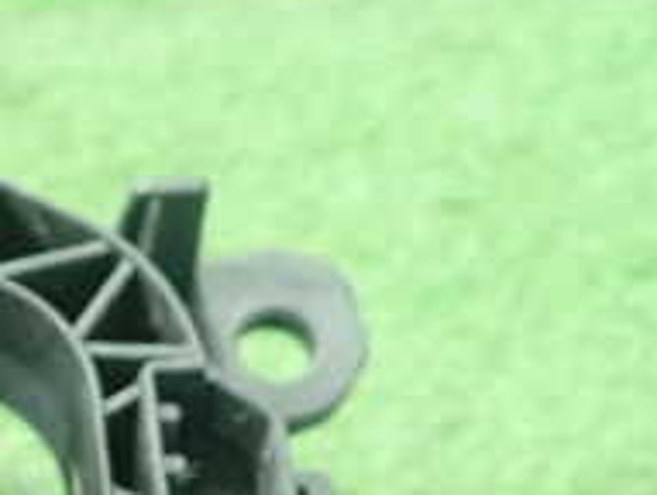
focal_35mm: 94
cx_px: -234
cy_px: 701
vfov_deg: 14.8
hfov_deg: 19.0
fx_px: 1787
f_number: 2.3
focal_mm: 5.5
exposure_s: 1/80
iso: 800
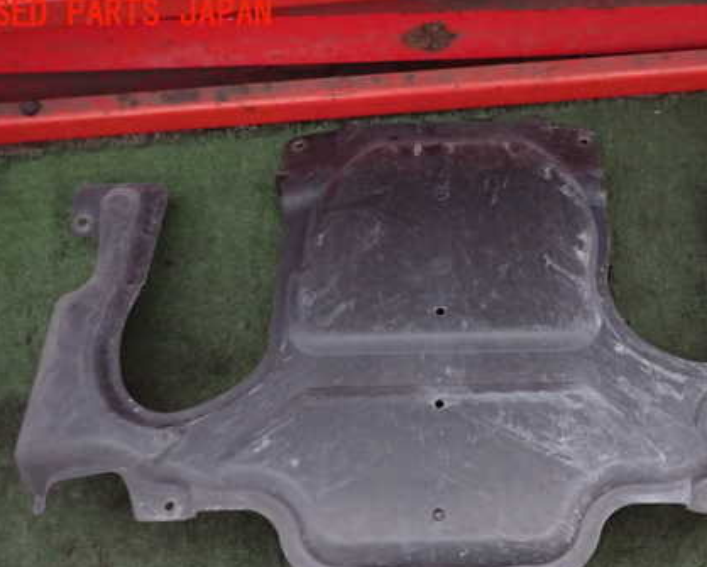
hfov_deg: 50.6
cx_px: 472
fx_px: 733
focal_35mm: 35
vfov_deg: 41.8
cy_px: 374
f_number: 2
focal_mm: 4.5
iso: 640
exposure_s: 1/30
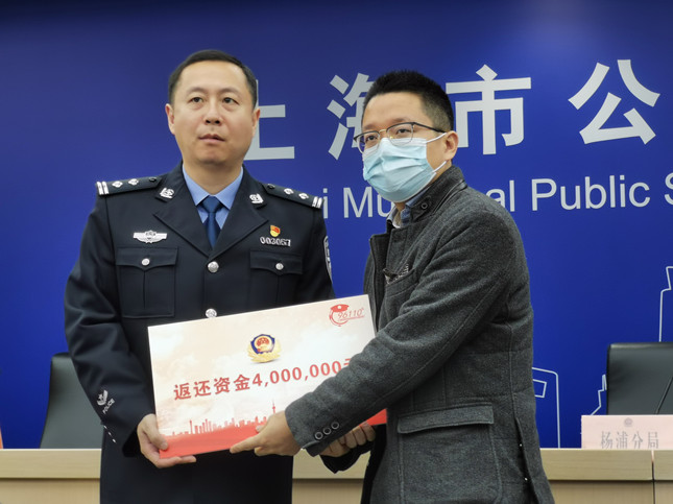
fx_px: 1652
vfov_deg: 17.3
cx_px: 336
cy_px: 252
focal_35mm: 85
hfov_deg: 23.0
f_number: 2.4
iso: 100
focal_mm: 7.48
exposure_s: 1/50
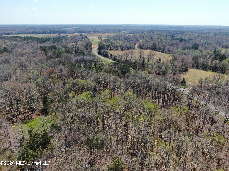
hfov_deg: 71.6
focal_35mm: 24
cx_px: 114
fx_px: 159
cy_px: 86
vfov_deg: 56.8
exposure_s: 1/1000
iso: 100
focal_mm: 4.39
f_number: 2.8
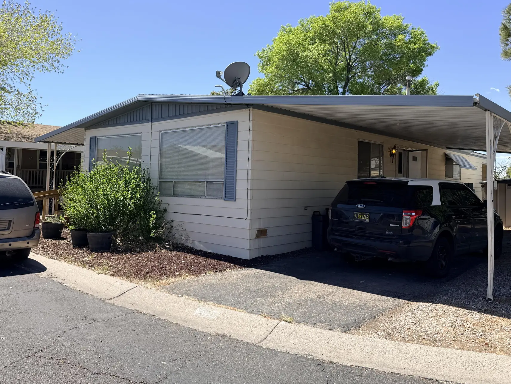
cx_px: 246
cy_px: 167
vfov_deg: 49.6
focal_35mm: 28
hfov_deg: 63.4
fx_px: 413
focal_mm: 6.76
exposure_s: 1/3425
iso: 80
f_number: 1.78
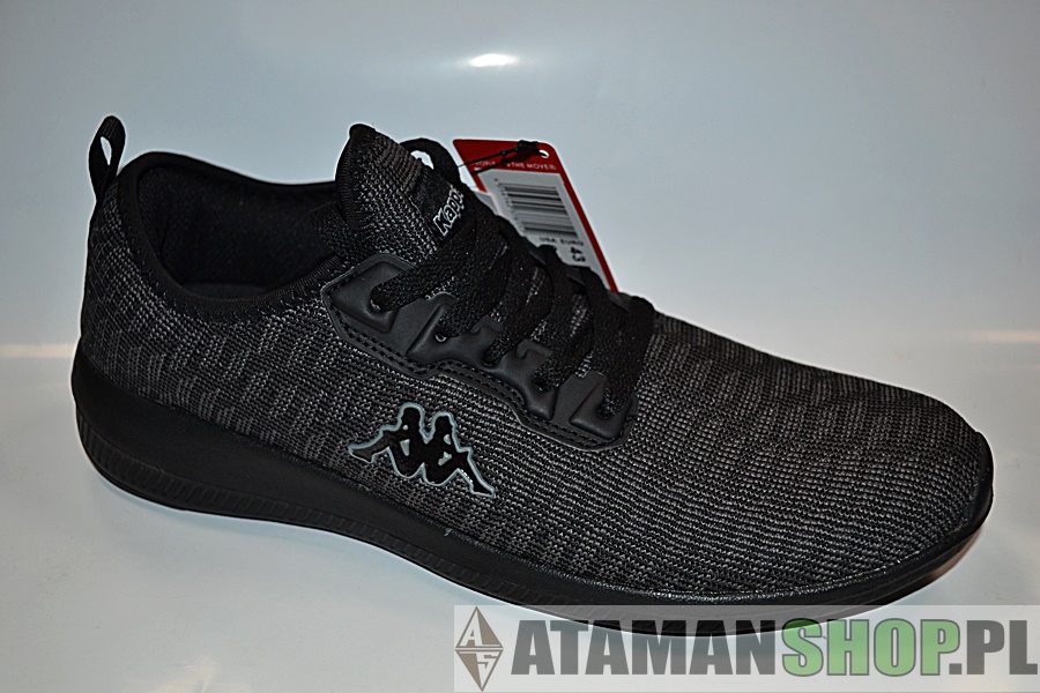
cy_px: 346
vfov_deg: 30.8
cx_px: 520
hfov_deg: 45.0
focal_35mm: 44
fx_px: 1257
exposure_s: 1/60
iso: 360
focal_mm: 29
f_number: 4.5
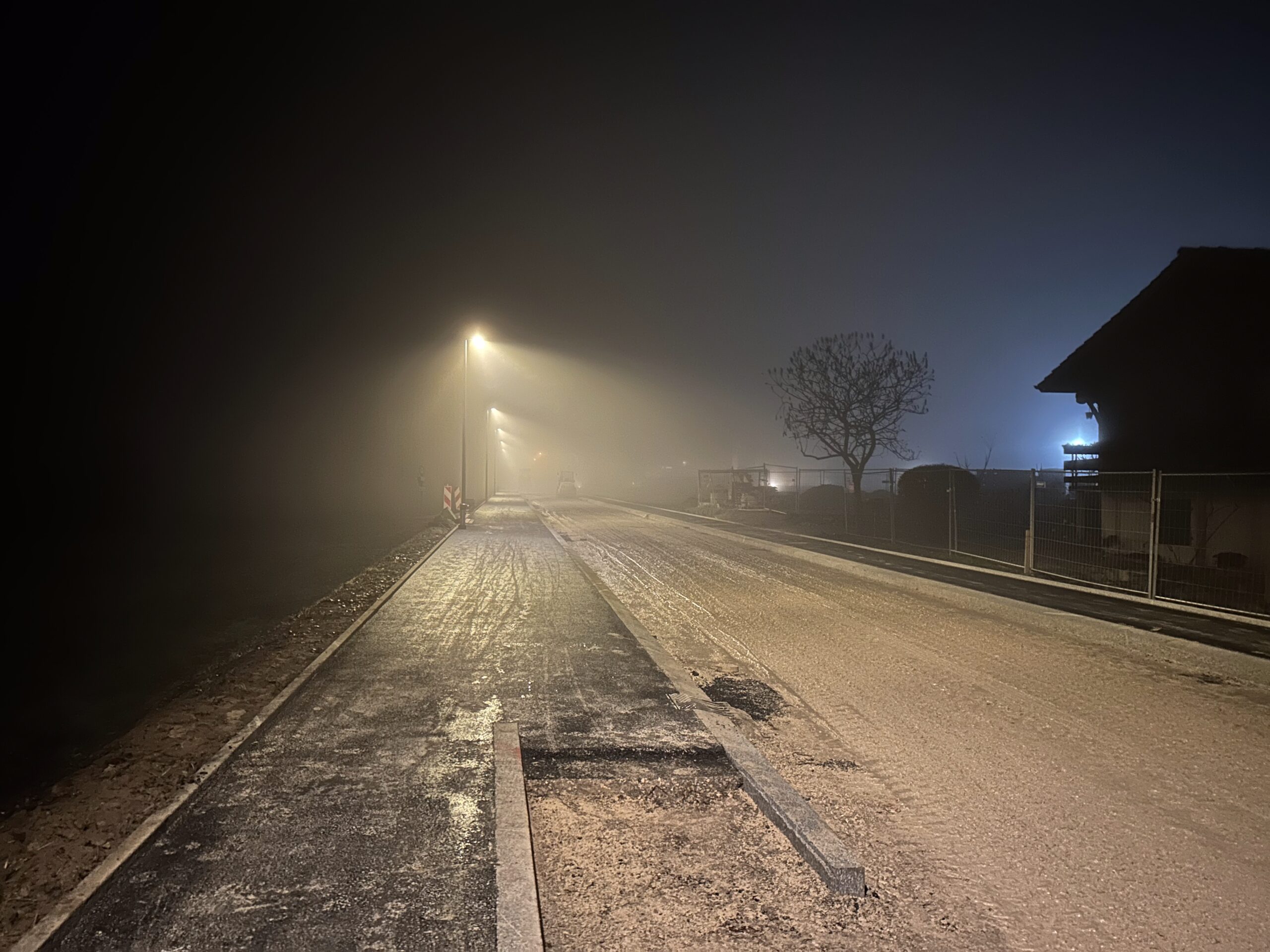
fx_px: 954
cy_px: 476
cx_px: 635
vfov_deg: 53.1
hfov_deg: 67.3
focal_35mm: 26
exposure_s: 1/9
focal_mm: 5.7
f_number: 1.5
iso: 640
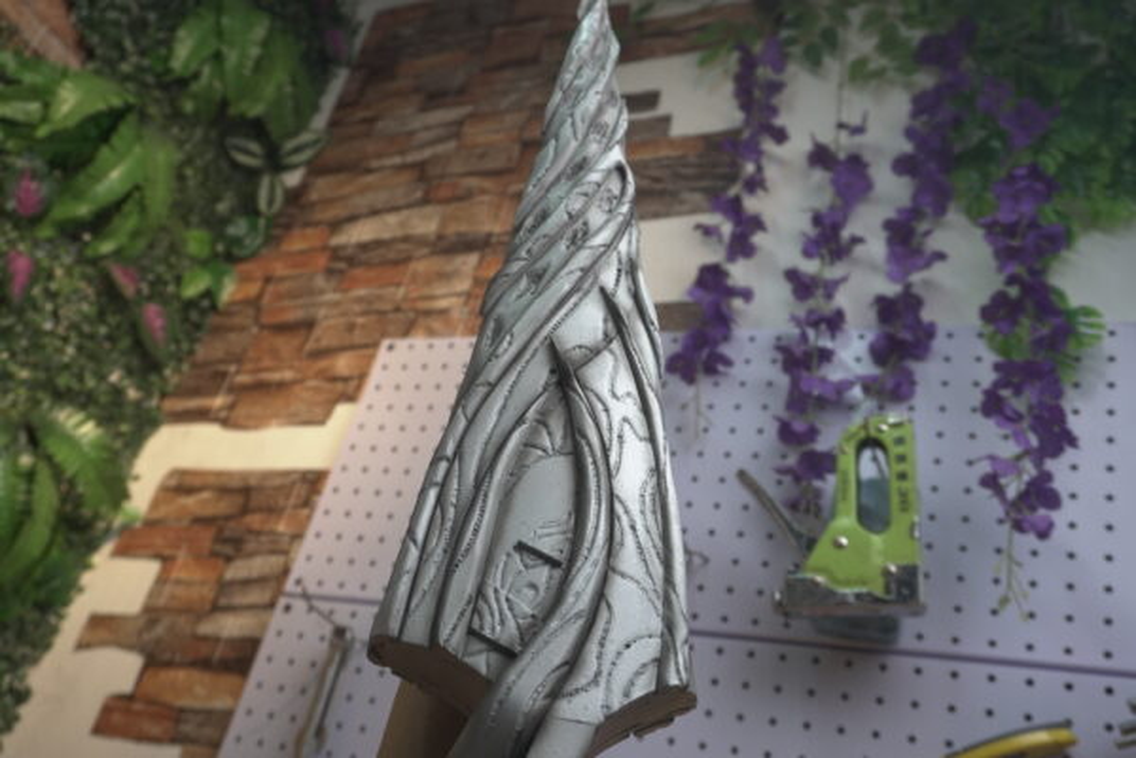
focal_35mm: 36
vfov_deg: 36.9
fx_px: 1136
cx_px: 568
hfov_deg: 53.1
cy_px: 379
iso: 400
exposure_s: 1/100
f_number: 5.6
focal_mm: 24
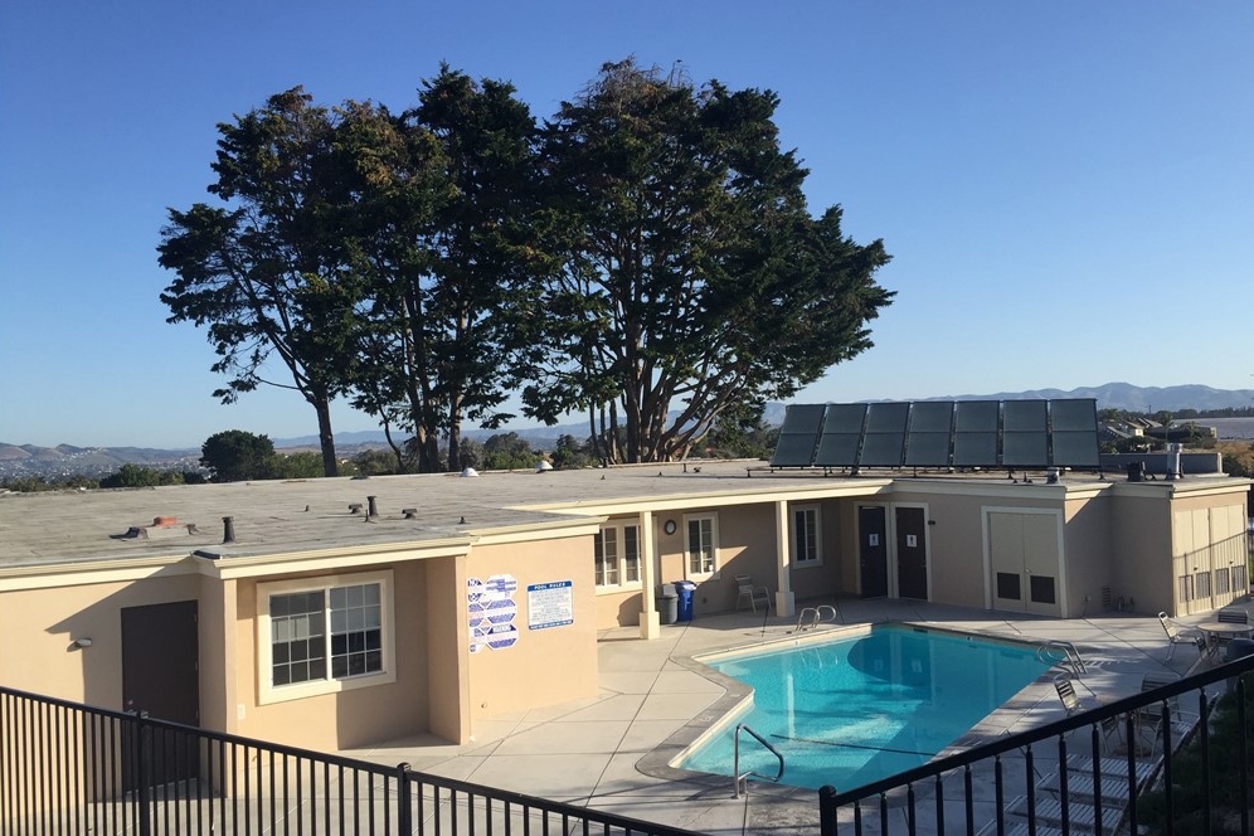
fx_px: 1080
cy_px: 433
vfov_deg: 42.3
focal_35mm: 31
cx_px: 637
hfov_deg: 60.3
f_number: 2.2
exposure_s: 1/1647
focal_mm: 4.15
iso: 32
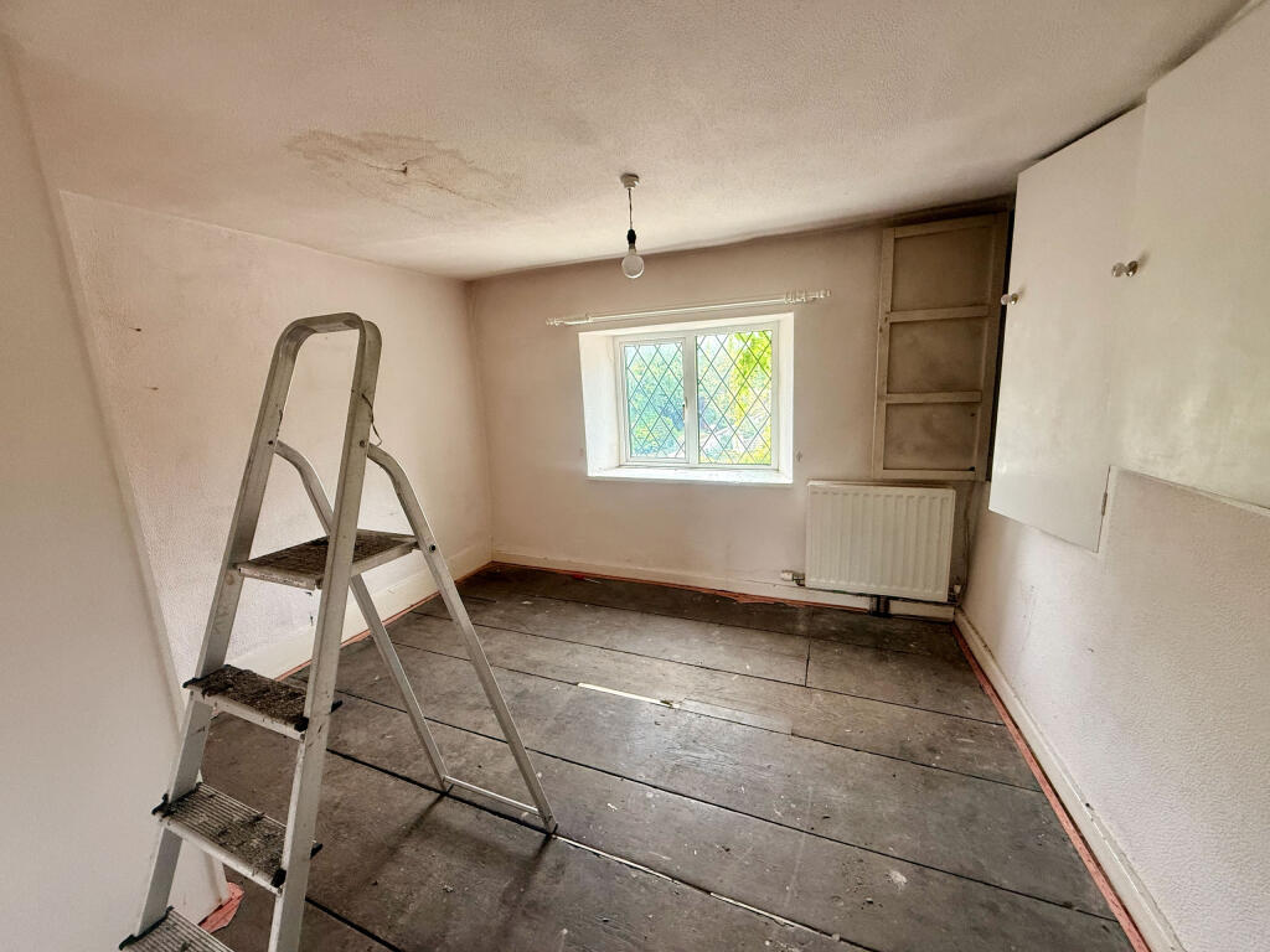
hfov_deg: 102.1
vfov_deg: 85.7
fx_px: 514
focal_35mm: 14
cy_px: 476
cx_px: 635
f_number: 2.2
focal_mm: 2.22
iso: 250
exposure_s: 1/99
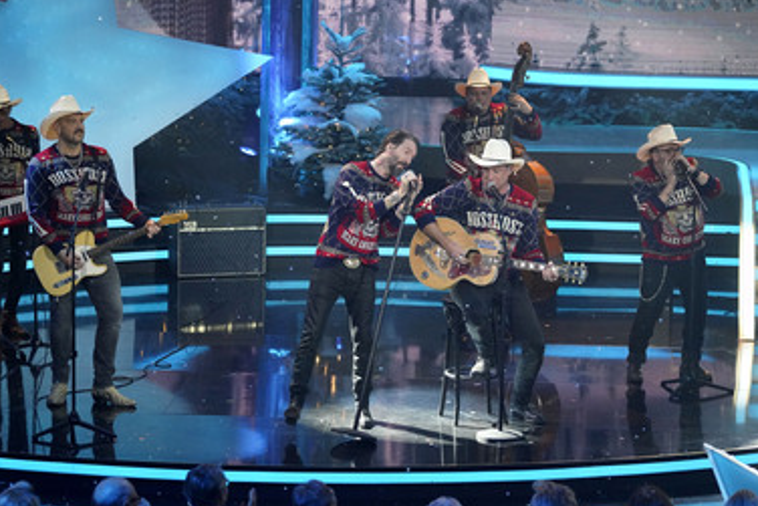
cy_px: 266
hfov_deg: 13.1
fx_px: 3307
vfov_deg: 8.8
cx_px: 336
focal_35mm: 157
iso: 6400
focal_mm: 131
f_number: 4
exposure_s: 1/320
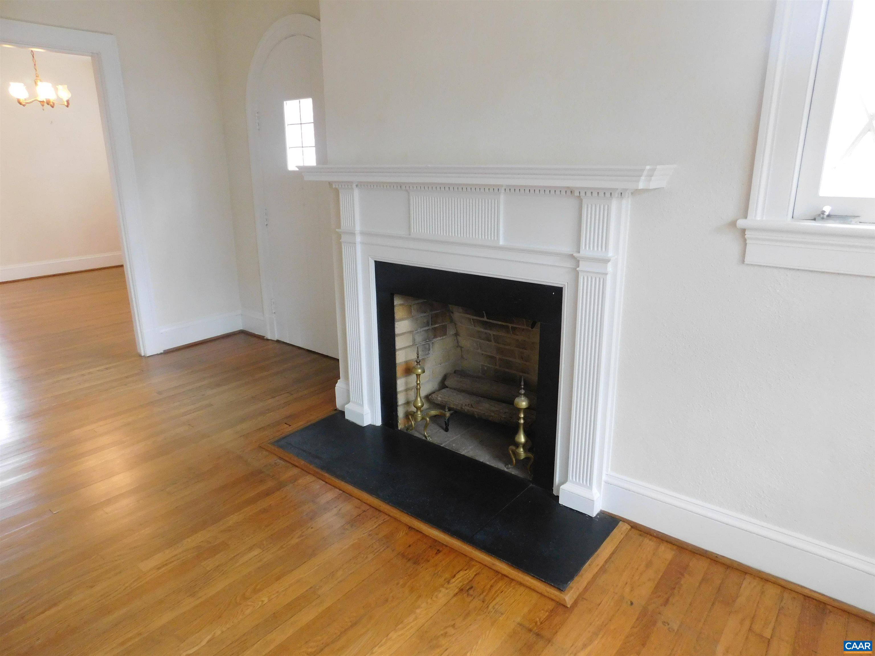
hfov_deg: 73.9
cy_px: 328
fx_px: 581
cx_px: 438
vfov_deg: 58.9
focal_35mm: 23
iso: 320
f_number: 3
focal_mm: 4
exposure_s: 1/30
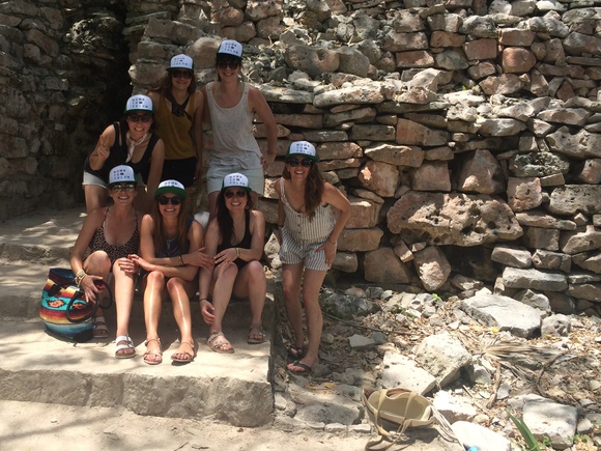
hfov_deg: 51.1
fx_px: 625
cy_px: 184
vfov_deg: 39.5
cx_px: 248
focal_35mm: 36
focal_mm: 4.15
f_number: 2.2
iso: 32
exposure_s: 1/1172
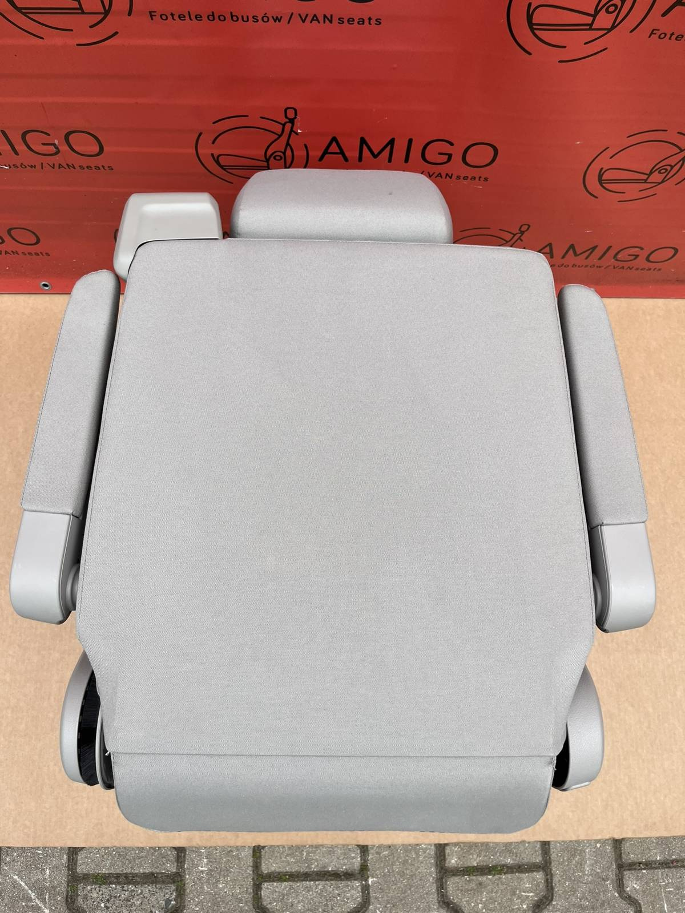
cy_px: 456
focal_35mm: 26
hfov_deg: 53.1
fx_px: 686
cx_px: 342
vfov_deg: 67.3
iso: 50
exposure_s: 1/793
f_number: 1.6
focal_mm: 5.1
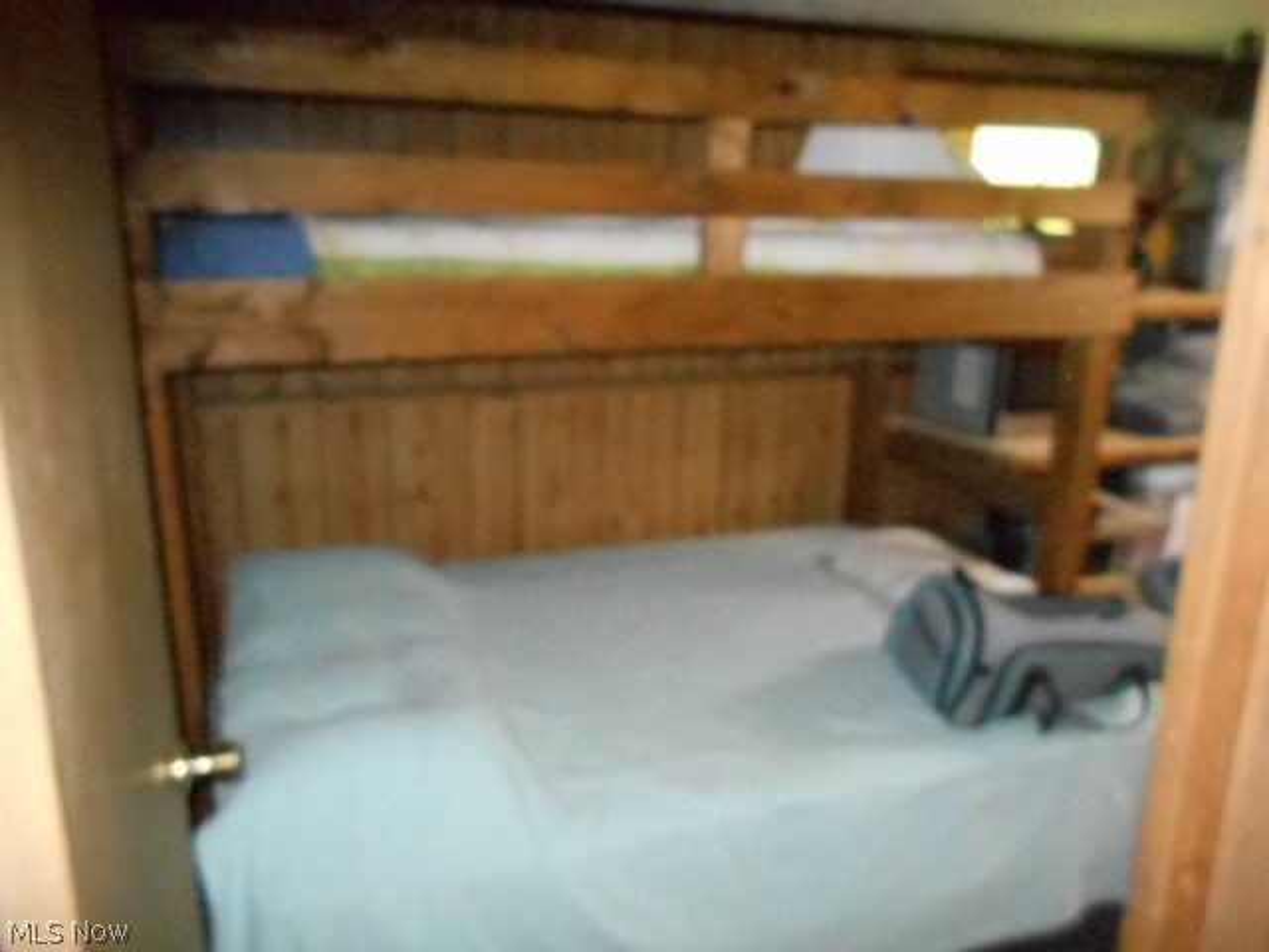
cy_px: 476
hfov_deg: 67.3
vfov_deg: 53.1
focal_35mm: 26
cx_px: 634
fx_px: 953
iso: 1600
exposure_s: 1/25
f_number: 8
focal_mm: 4.6
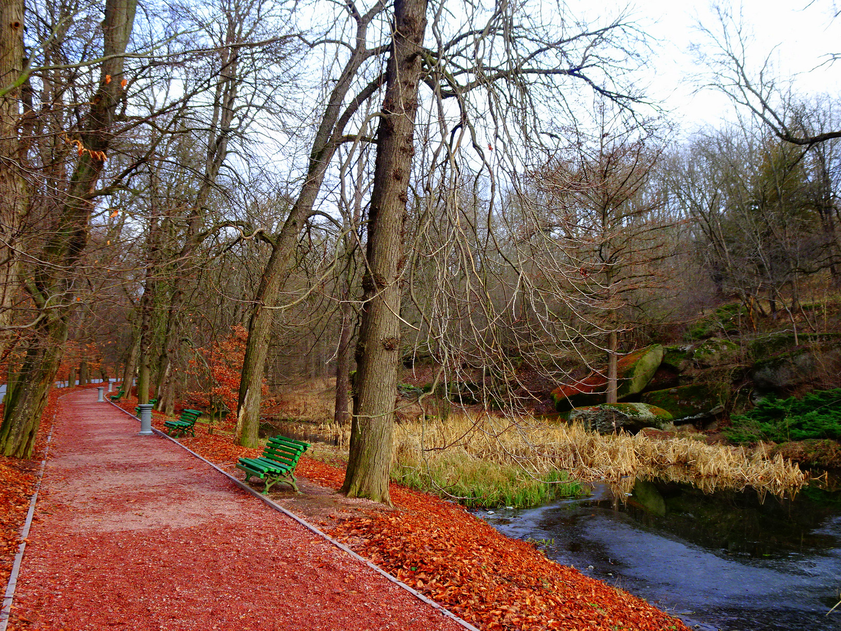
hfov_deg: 51.4
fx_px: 875
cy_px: 316
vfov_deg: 39.7
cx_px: 420
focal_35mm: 36
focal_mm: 6.17
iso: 80
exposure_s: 1/50
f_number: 4
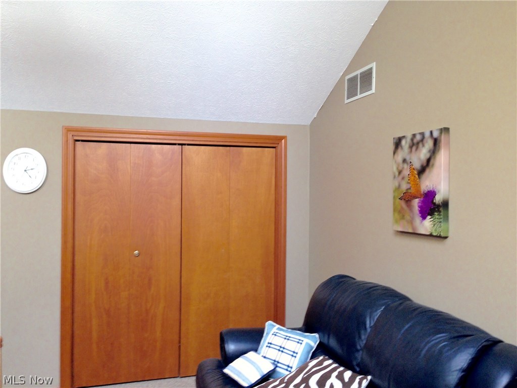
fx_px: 493
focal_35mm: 33
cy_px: 194
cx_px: 258
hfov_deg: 55.4
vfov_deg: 42.9
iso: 80
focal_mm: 4.12
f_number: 2.4
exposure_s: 1/20
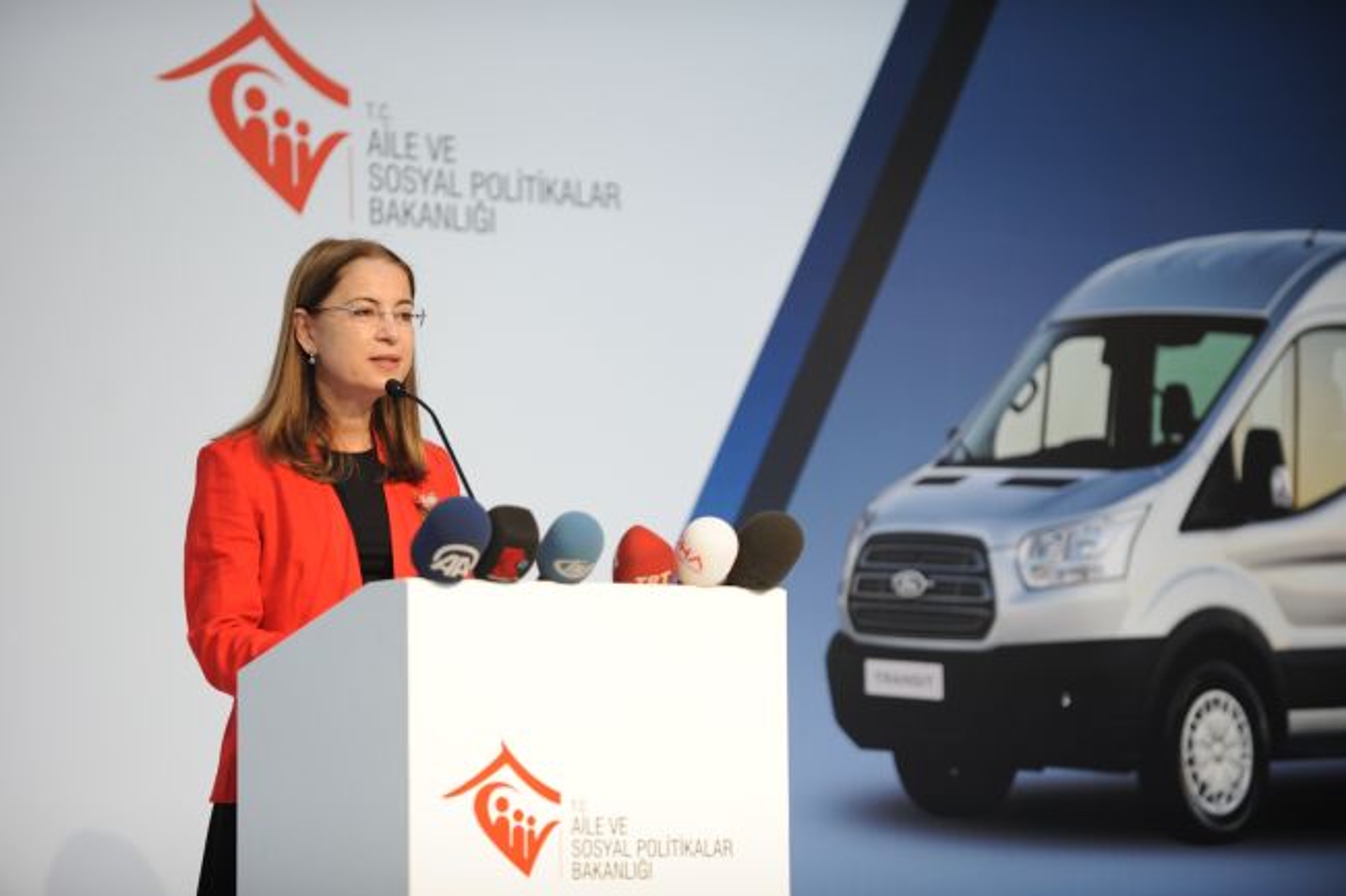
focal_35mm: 155
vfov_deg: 8.8
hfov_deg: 13.3
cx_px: 673
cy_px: 448
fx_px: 5793
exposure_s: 1/160
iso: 500
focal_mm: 155
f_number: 2.8
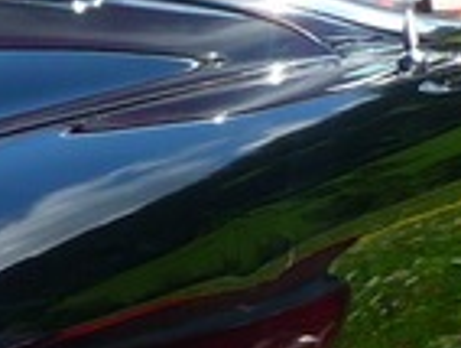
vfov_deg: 7.0
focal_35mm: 211
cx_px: -464
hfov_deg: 8.8
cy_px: 413
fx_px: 2815
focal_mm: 5
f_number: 3.4
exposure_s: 1/500
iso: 100
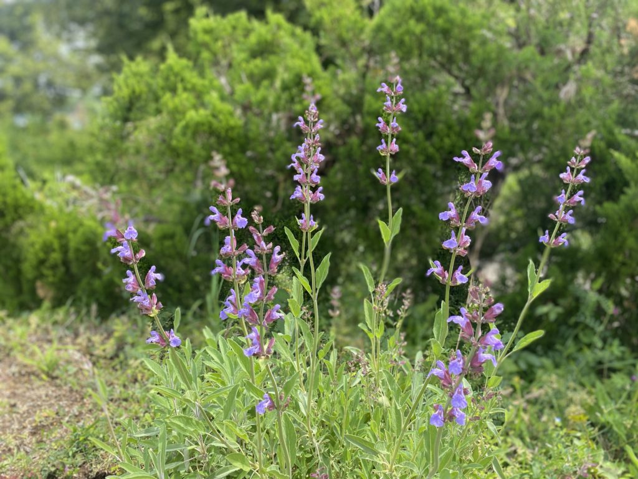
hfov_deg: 67.3
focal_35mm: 26
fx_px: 479
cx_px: 319
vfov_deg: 53.1
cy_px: 240
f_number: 1.8
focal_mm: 4.25
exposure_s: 1/560
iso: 32
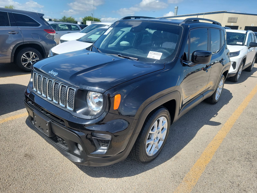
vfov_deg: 56.8
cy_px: 96
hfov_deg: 71.6
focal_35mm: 24
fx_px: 178
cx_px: 128
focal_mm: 6.7
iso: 50
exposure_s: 1/703
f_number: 1.8
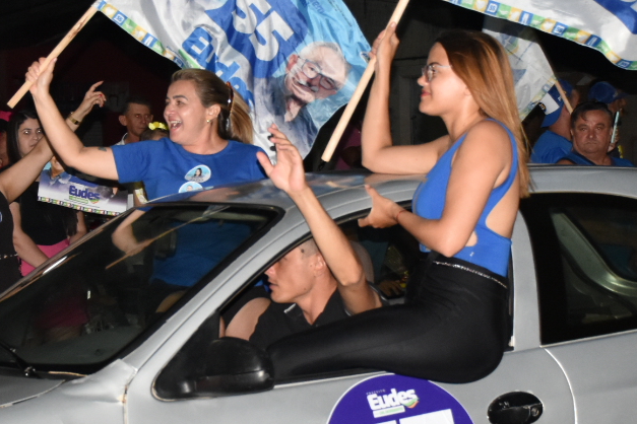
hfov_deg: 16.5
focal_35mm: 124
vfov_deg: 11.1
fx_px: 2194
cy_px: 255
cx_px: 233
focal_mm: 32
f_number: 5
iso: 1250
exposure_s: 1/100
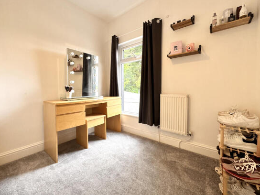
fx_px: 113
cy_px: 92
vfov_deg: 81.7
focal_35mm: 15
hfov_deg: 98.1
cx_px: 126
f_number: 2.2
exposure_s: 1/99
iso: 100
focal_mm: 2.22
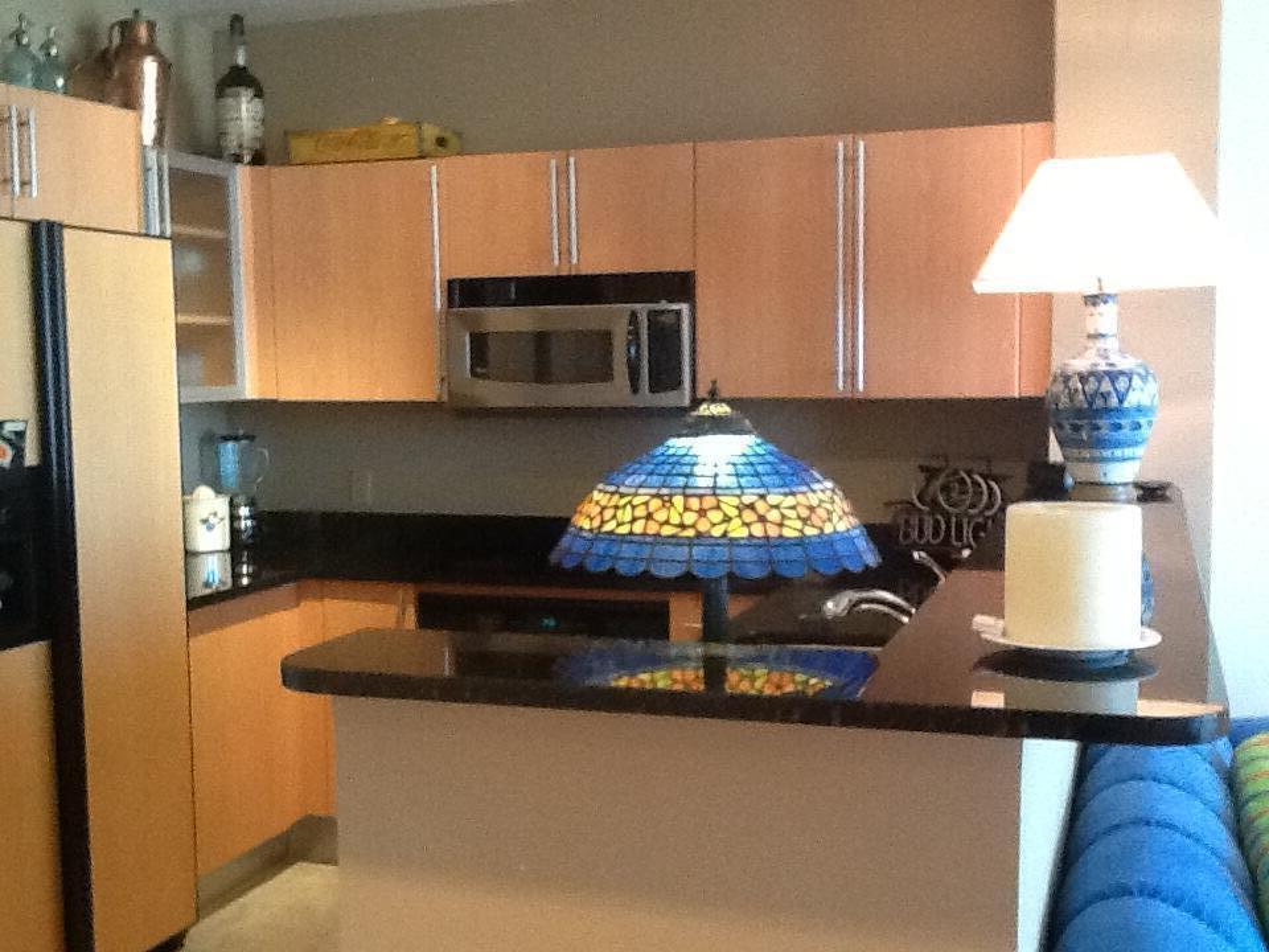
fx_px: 1613
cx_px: 634
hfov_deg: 42.9
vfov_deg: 32.9
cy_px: 476
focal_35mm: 44
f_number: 2.4
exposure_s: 1/30
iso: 320
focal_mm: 2.03
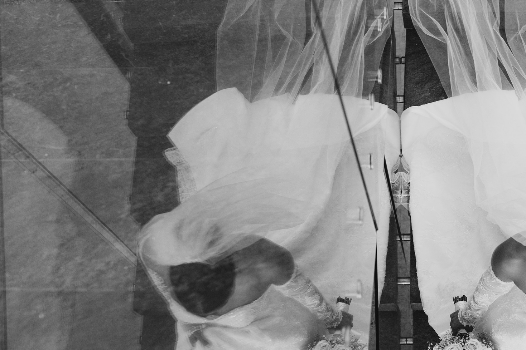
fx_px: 891
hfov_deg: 32.3
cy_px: 259
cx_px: 397
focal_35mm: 61
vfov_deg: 22.1
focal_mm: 35
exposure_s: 1/1000
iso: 500
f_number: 2.5
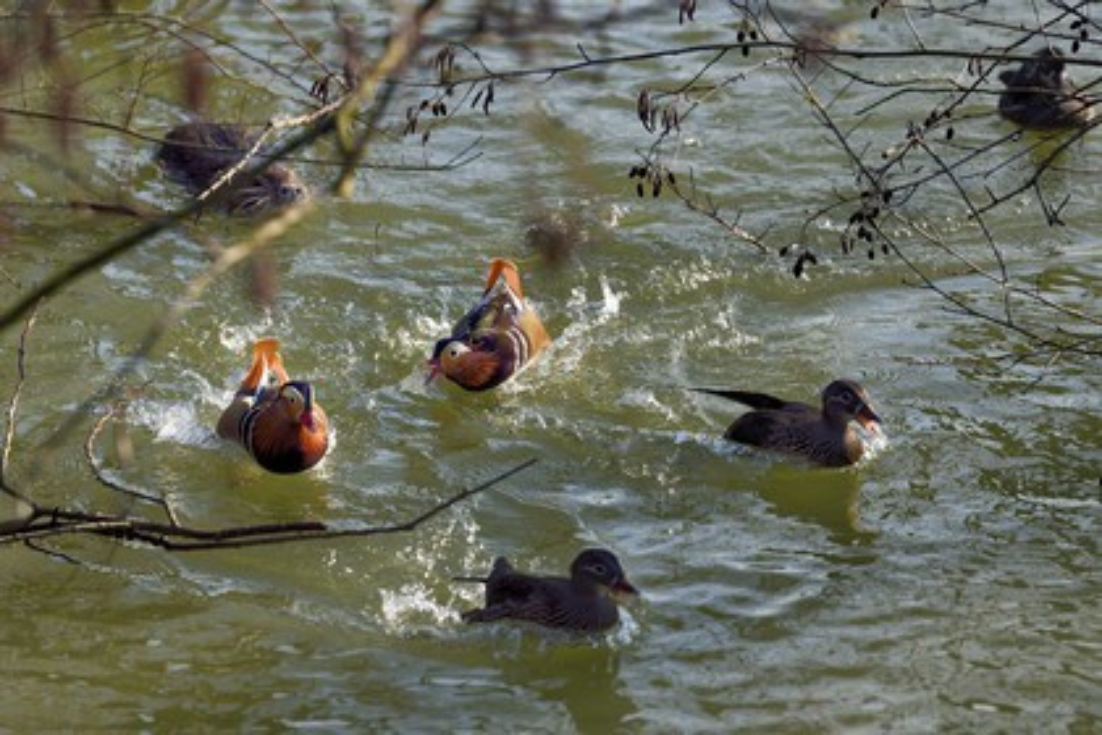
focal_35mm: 200
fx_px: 6122
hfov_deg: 10.3
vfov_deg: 6.9
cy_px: 368
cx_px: 551
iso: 200
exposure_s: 1/500
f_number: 5.6
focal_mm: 200
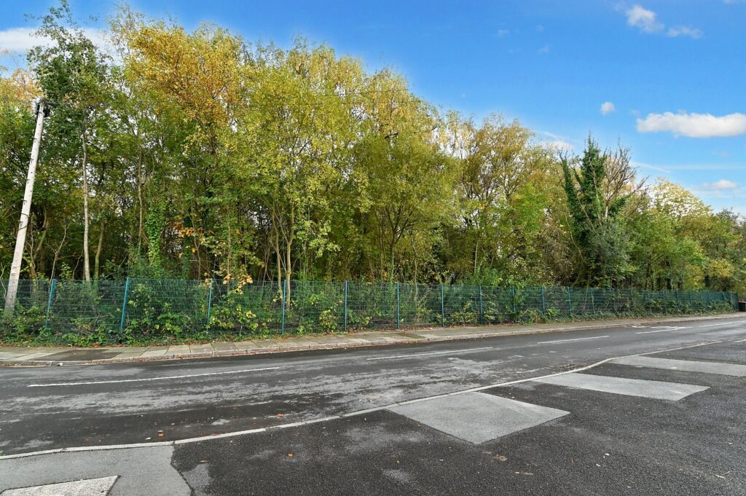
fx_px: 331
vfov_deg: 73.7
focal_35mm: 16
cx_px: 373
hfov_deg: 96.8
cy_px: 248
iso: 2000
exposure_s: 1/30
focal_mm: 16
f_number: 10
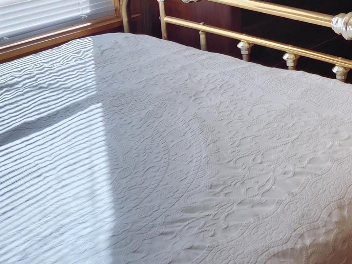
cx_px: 397
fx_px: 691
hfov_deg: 26.1
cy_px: -53
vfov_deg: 20.2
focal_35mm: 68
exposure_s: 1/180
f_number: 1.8
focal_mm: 5.4
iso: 40
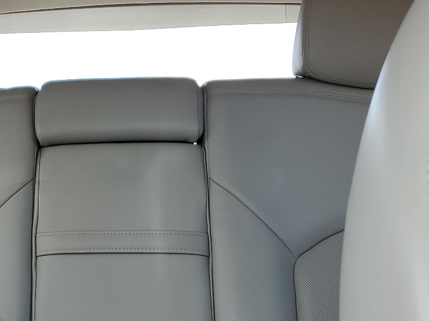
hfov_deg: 32.5
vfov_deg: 25.5
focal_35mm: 57
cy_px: 209
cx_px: 62
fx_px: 706
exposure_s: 1/120
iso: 59
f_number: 1.5
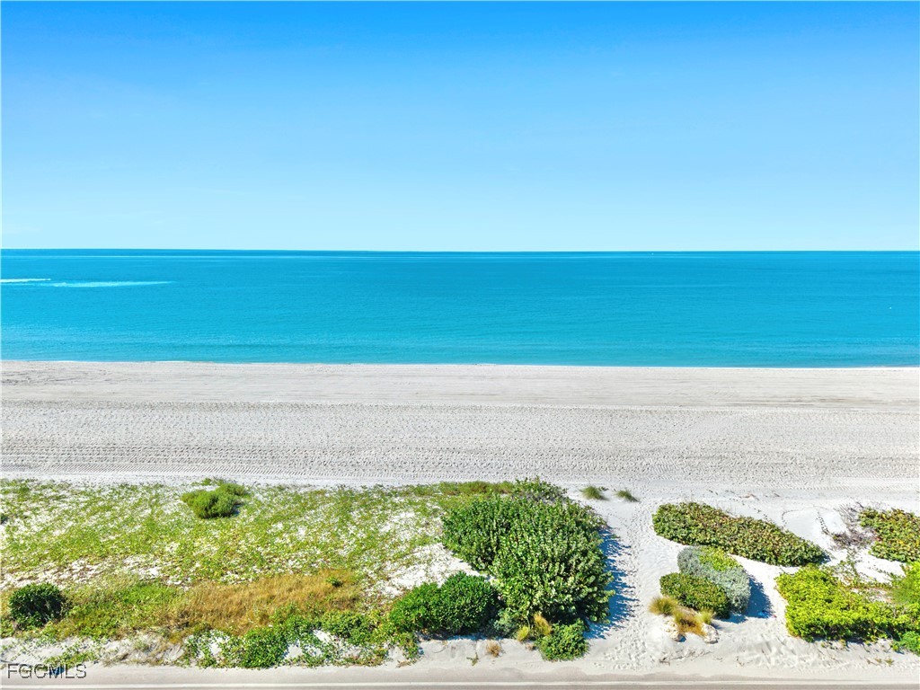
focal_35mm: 24
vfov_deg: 56.8
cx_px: 460
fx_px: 638
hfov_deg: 71.6
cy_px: 345
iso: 100
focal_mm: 8.67
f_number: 1.8
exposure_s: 1/500
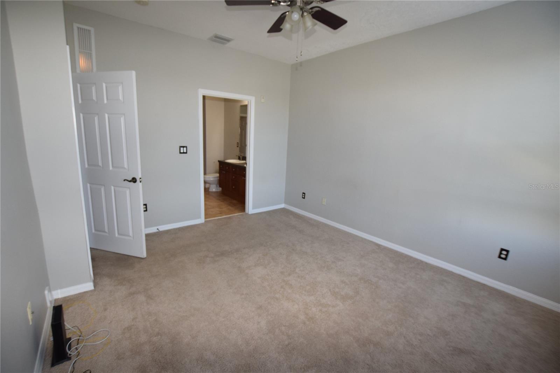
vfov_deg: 77.3
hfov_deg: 100.4
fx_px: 233
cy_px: 186
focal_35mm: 15
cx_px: 280
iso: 800
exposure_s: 1/100
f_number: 5
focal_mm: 10
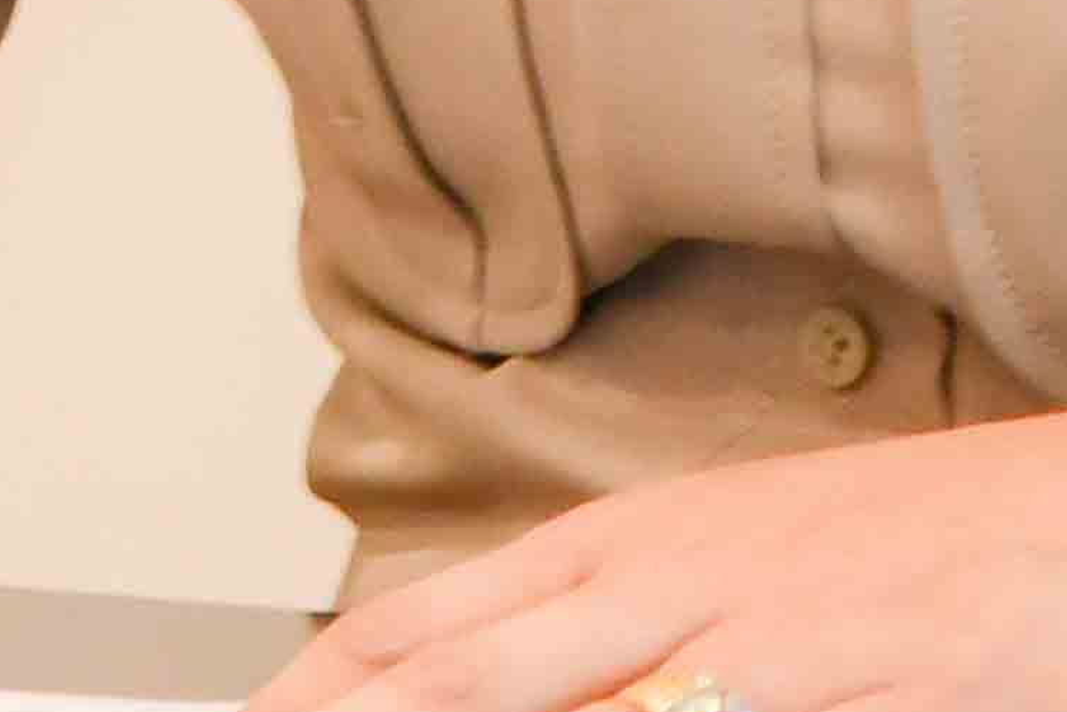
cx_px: 683
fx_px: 29814
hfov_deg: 2.1
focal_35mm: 1006
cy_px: -1097
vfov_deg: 1.4
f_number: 5.6
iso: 1000
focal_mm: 90
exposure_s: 1/60
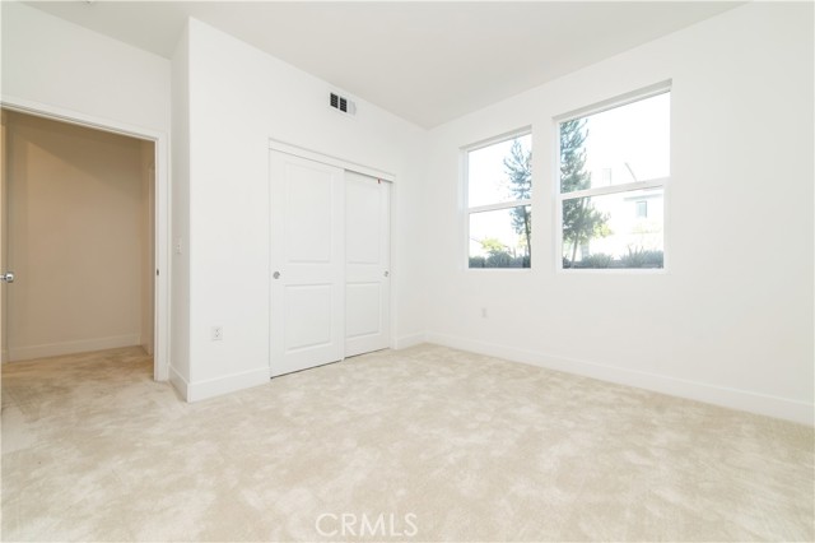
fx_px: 317
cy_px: 272
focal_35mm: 14
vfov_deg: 81.1
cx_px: 408
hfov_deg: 104.3
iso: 200
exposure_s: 1/100
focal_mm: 14
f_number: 5
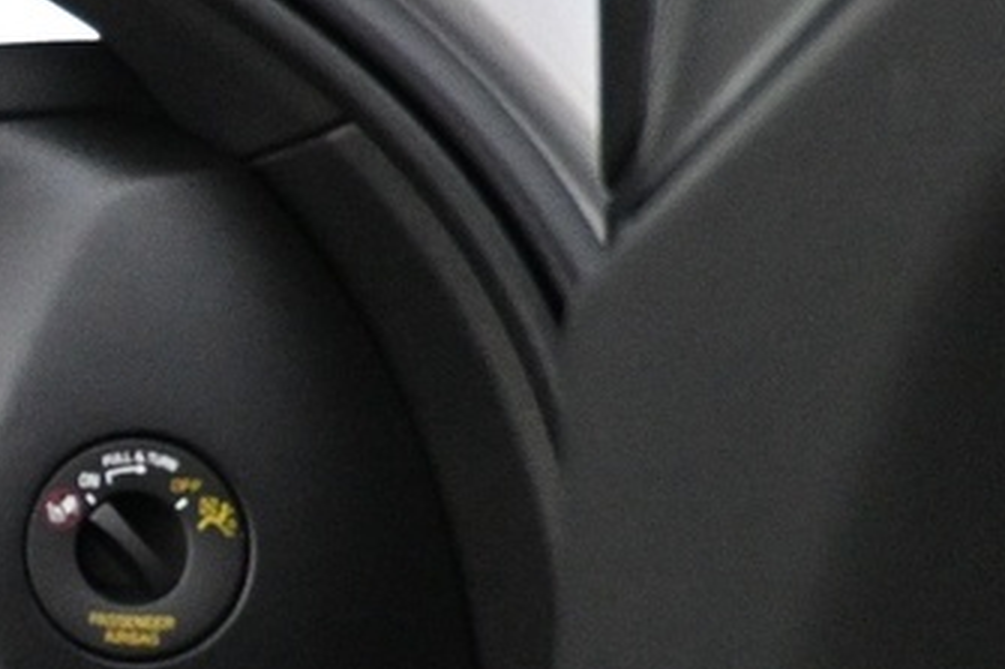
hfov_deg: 13.6
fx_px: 3237
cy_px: 894
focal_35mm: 116
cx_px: -1290
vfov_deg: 11.5
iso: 3600
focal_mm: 16
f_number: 3.5
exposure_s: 1/60
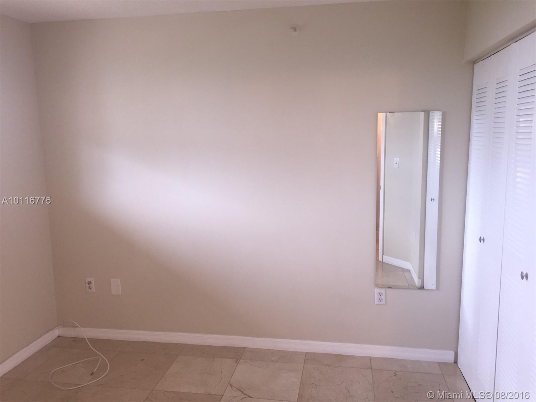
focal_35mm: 29
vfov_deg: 48.2
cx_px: 268
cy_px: 201
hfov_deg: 61.7
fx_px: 449
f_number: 2.2
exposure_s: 1/30
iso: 40
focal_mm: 4.15
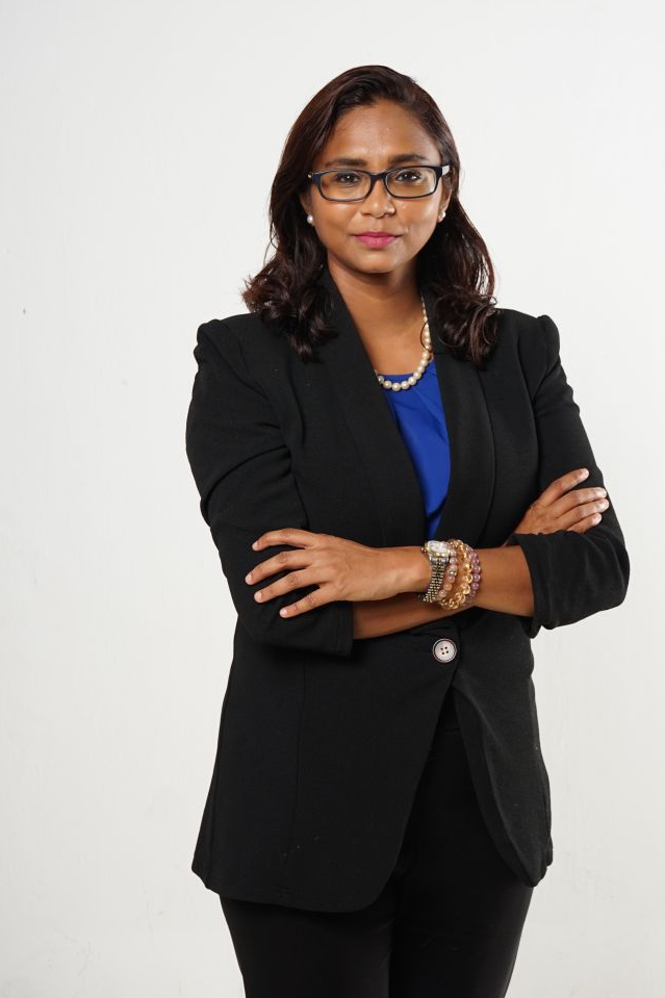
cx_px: 384
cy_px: 457
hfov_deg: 18.2
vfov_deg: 27.0
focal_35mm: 75
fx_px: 2079
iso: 250
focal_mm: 58
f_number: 8
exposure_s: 1/125
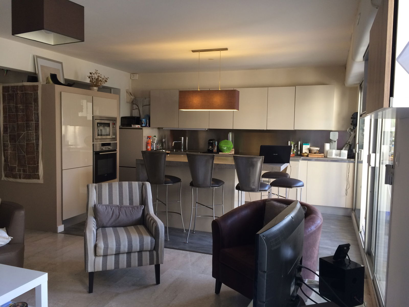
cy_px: 154
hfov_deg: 61.7
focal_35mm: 29
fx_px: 343
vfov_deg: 48.2
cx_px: 204
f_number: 2.2
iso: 64
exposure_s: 1/33
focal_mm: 4.15
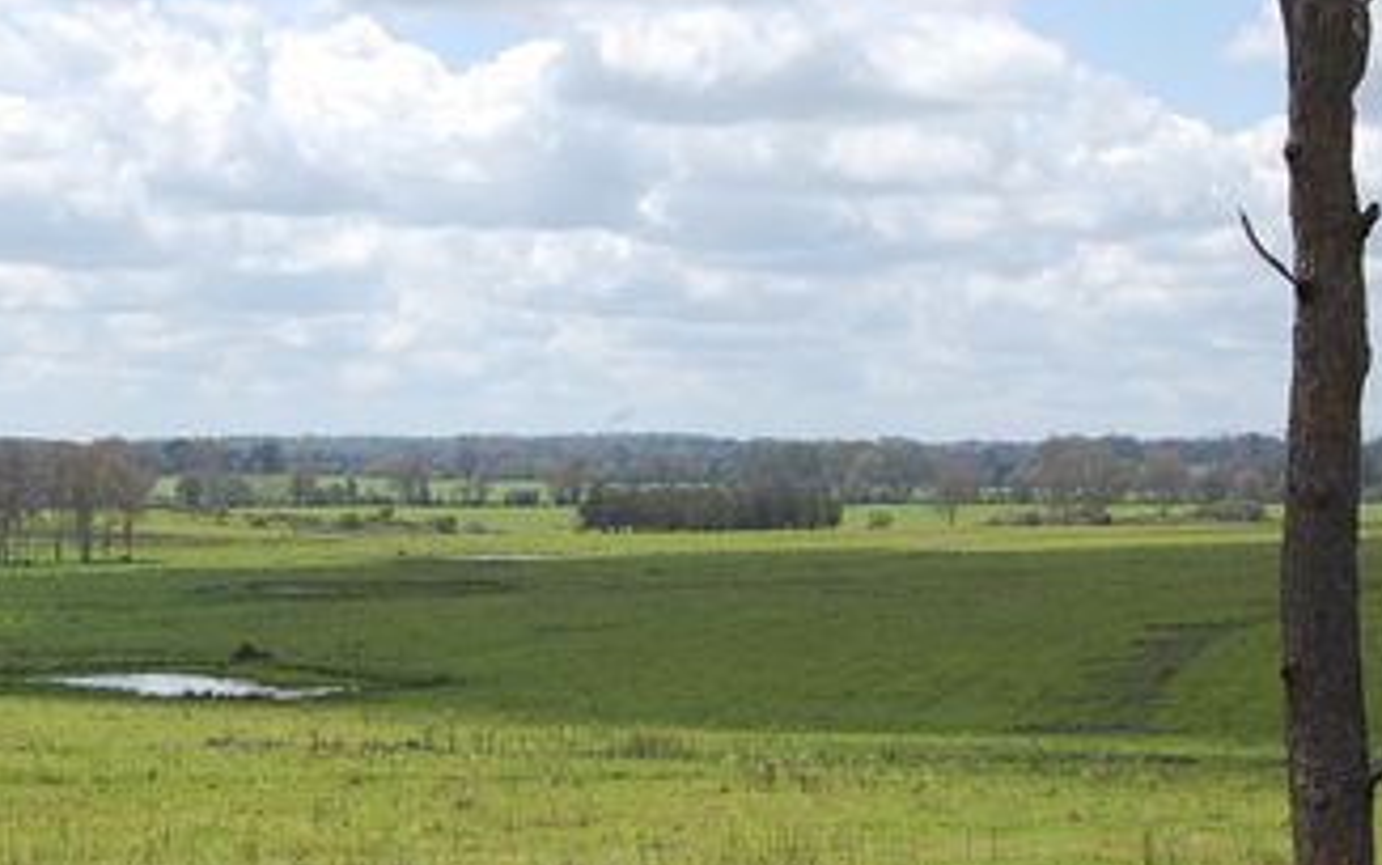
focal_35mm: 88
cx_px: 615
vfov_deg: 14.9
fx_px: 3316
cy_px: 473
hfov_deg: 23.5
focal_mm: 40
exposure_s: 1/400
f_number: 10
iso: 200
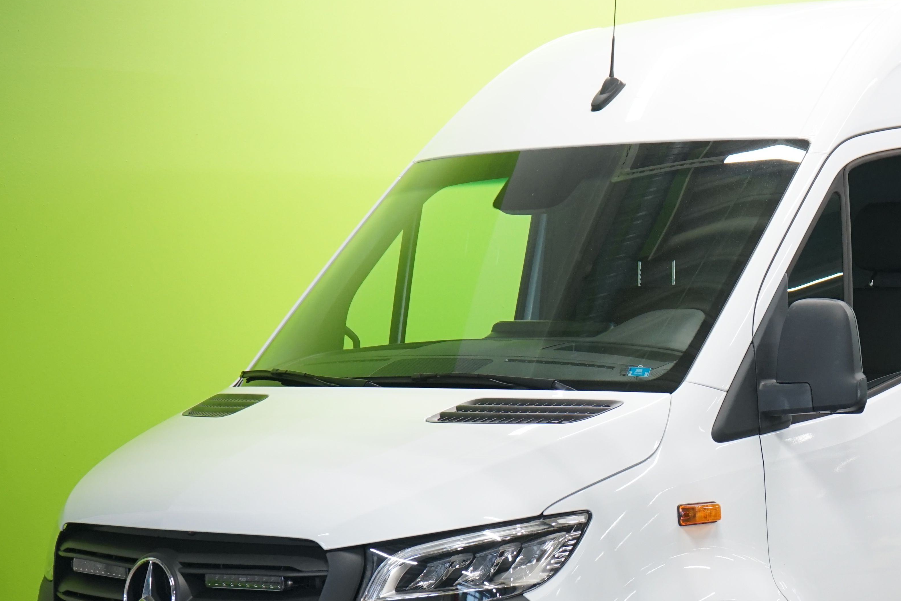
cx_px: 839
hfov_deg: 19.8
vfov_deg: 13.5
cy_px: 464
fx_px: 2527
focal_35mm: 101
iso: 800
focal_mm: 53
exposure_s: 1/40
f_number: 5.6
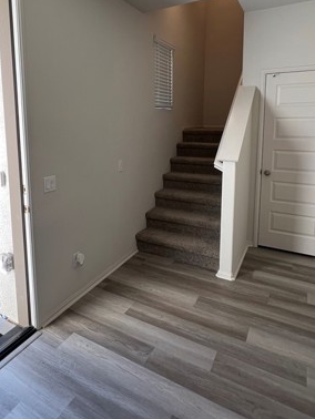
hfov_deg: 60.8
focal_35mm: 22
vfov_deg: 75.0
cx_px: 131
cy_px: 156
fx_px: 267
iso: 50
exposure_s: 1/99
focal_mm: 1.57
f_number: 1.8
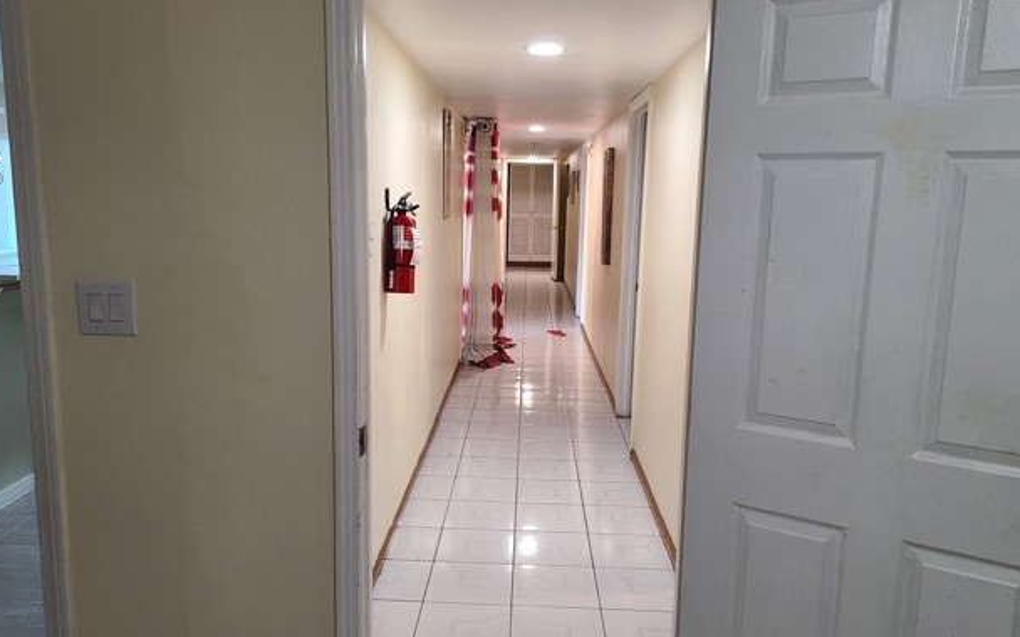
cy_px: 318
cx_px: 513
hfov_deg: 64.6
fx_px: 806
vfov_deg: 43.1
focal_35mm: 29
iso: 160
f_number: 1.8
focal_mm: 5.4
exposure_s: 1/60
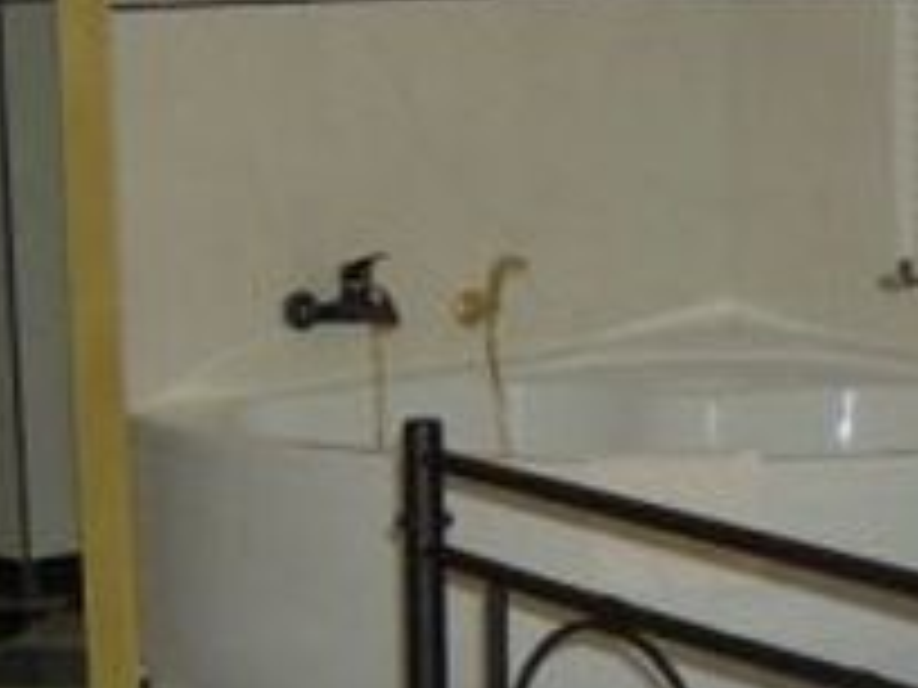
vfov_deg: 13.9
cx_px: 734
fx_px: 2811
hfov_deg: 18.4
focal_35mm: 106
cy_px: 490
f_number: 2.8
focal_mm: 6
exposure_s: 1/60
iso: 200
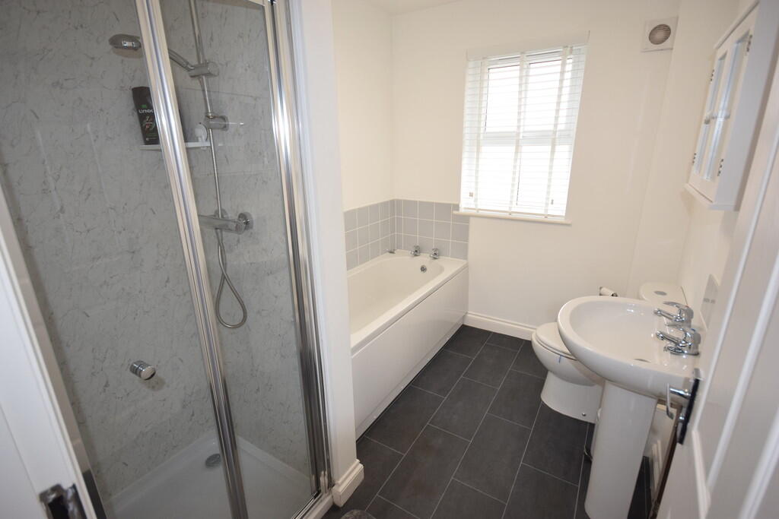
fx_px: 373
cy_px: 260
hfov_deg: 92.4
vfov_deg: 69.7
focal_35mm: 17
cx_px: 390
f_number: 5.6
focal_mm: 11.5
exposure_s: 1/125
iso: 640
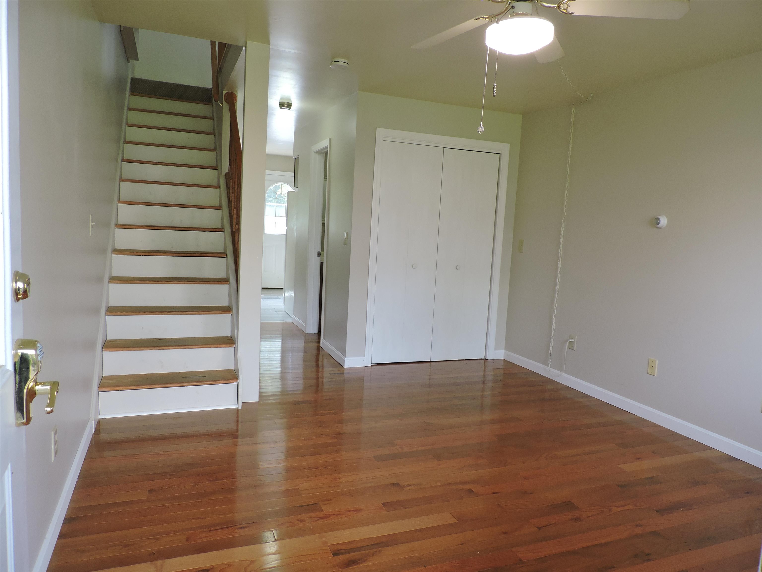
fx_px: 528
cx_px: 381
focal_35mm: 24
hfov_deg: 71.6
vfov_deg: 56.8
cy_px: 286
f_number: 3
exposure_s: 1/30
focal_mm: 4.3
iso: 160
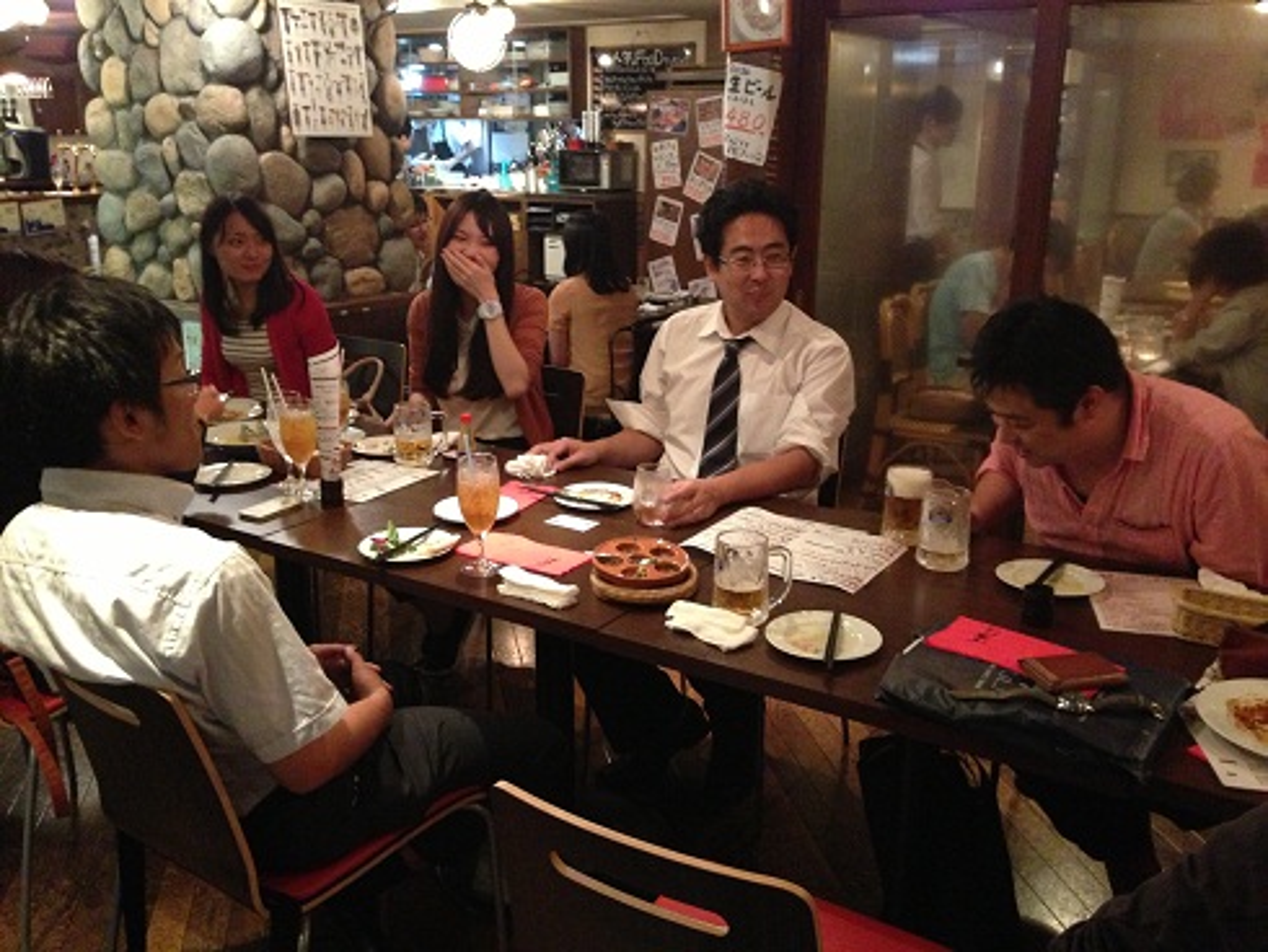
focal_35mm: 33
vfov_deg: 43.0
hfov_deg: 55.3
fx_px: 1209
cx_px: 634
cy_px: 476
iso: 640
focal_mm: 4.13
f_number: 2.4
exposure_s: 1/15
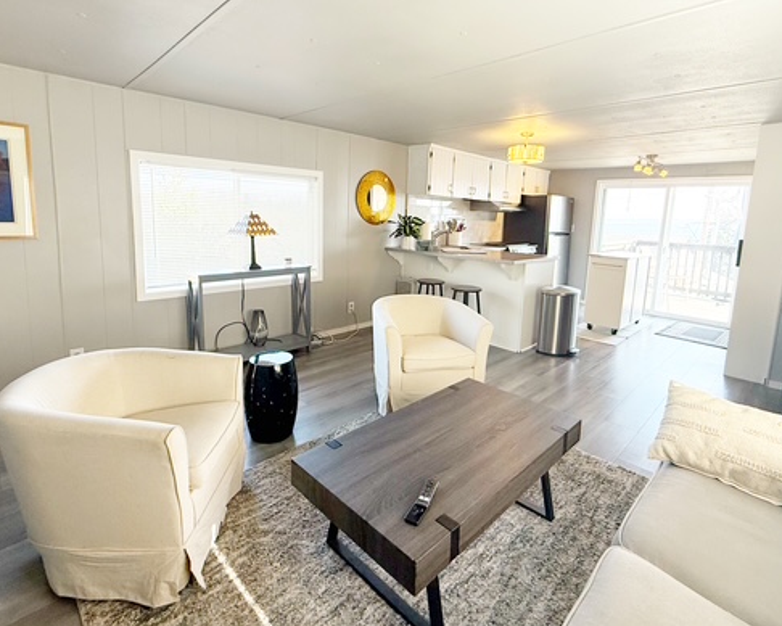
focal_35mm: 18
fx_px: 417
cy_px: 270
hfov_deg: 86.4
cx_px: 393
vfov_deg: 73.5
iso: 125
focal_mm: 2.22
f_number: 2.2
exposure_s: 1/120
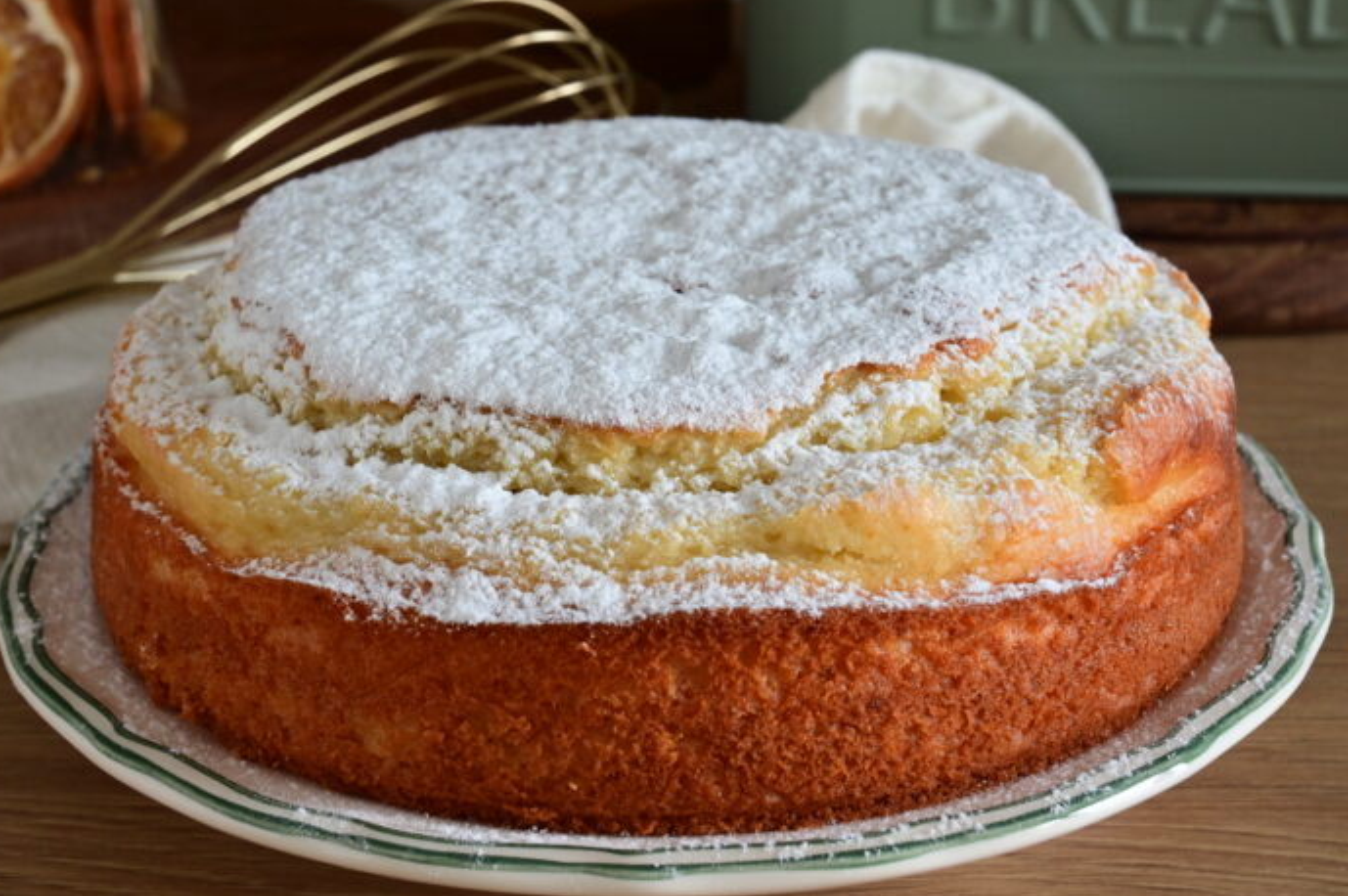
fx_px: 2619
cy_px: 431
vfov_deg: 19.4
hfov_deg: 28.9
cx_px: 646
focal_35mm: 70
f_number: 9
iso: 800
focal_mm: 45
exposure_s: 1/6
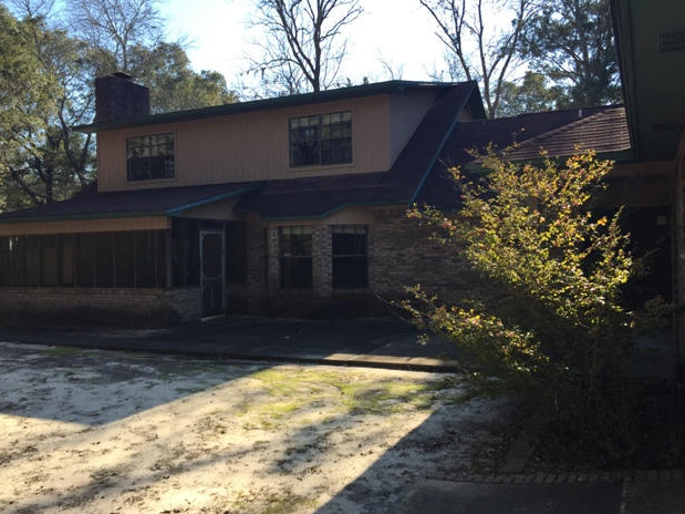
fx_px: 594
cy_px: 256
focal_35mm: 30
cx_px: 347
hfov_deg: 60.0
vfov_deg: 46.8
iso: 32
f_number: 2.2
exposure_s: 1/732
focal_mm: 4.15
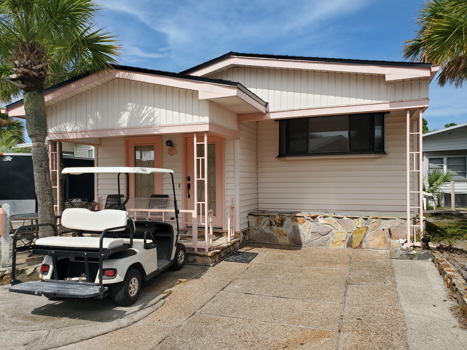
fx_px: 351
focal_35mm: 26
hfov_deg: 67.3
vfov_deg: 53.1
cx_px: 234
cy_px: 175
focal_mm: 4.3
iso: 50
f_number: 2.4
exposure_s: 1/1754
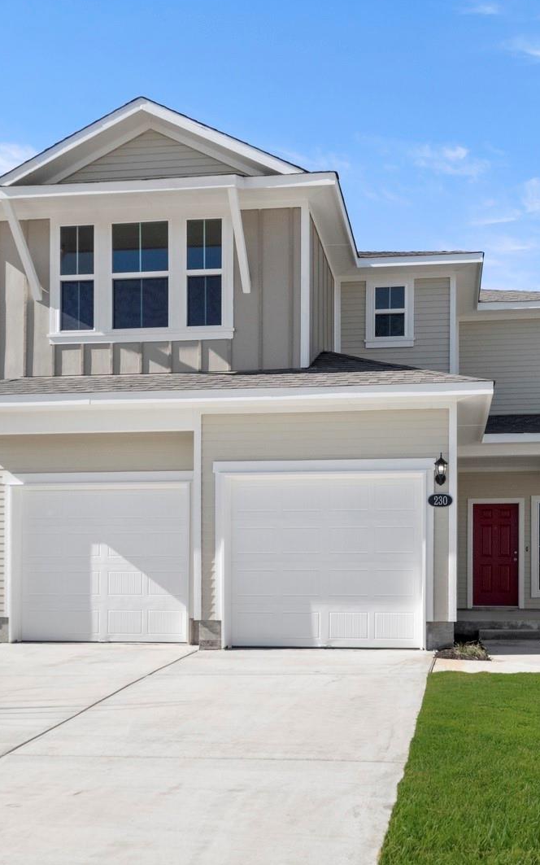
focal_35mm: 56
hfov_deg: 23.1
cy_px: 427
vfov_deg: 36.3
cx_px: 344
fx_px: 1319
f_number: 8
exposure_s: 1/800
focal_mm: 24
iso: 400
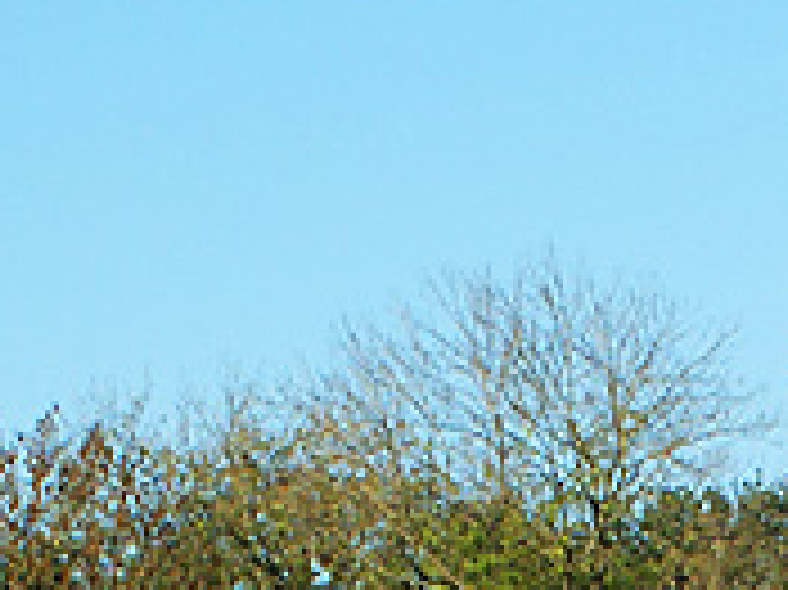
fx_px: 6729
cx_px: 1031
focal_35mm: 296
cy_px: 1432
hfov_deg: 6.6
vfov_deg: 4.9
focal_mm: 35
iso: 200
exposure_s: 1/500
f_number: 5.6
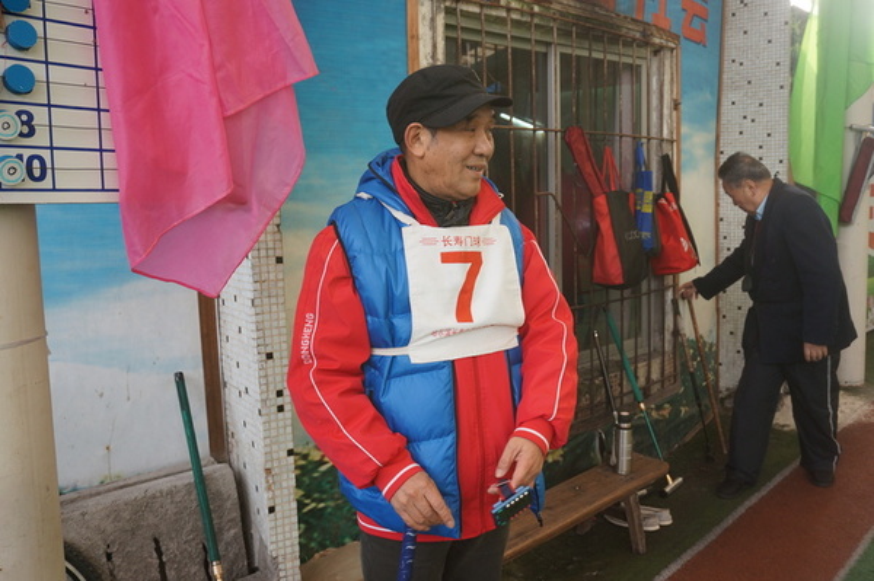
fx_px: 837
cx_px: 437
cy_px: 290
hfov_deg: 55.1
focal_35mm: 34
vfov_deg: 38.3
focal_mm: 23
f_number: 4
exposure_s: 1/160
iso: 200
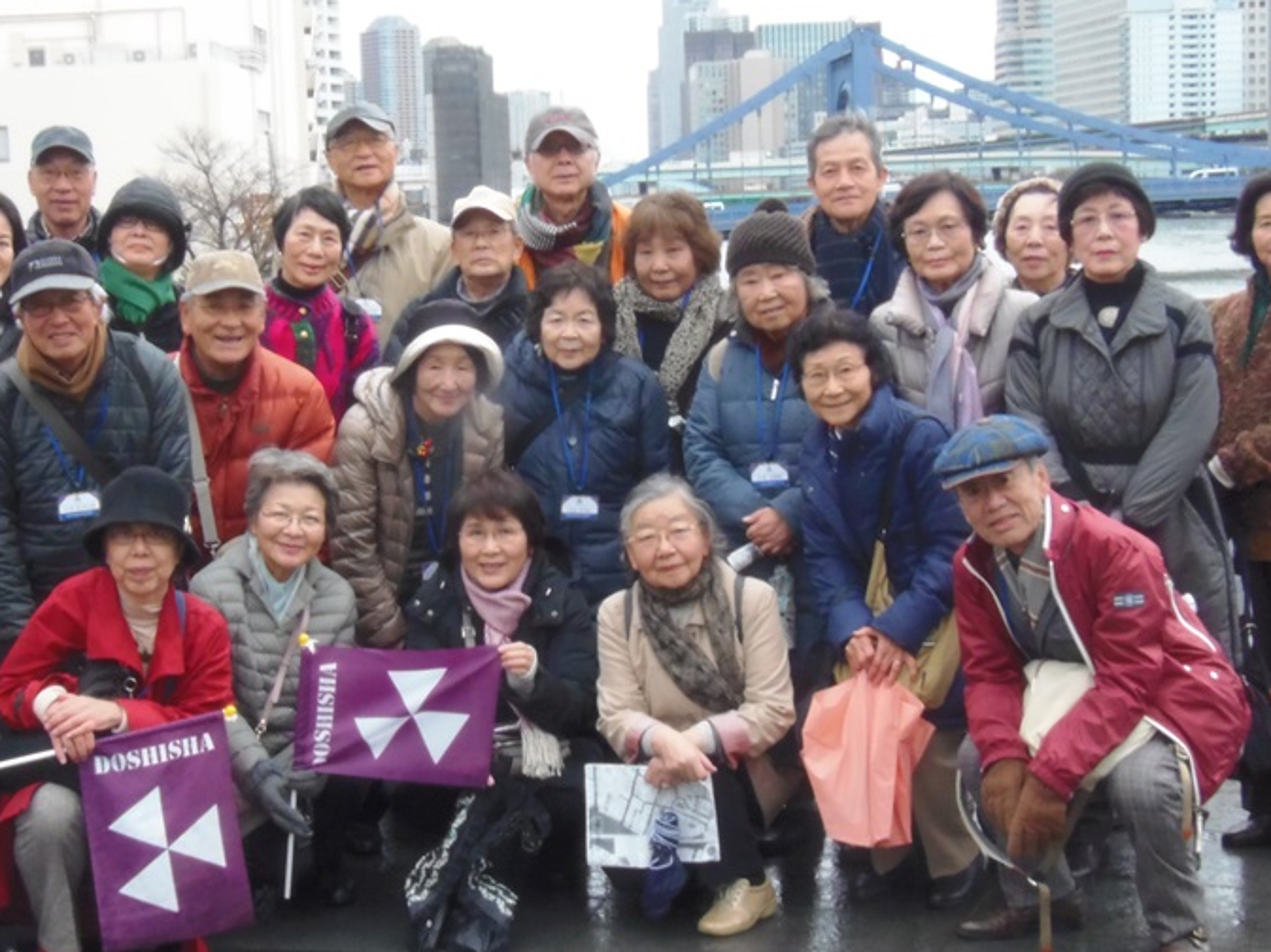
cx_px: 445
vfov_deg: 22.9
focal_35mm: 64
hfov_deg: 30.1
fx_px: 2349
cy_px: 578
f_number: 3.6
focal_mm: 7.8
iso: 200
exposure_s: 1/20
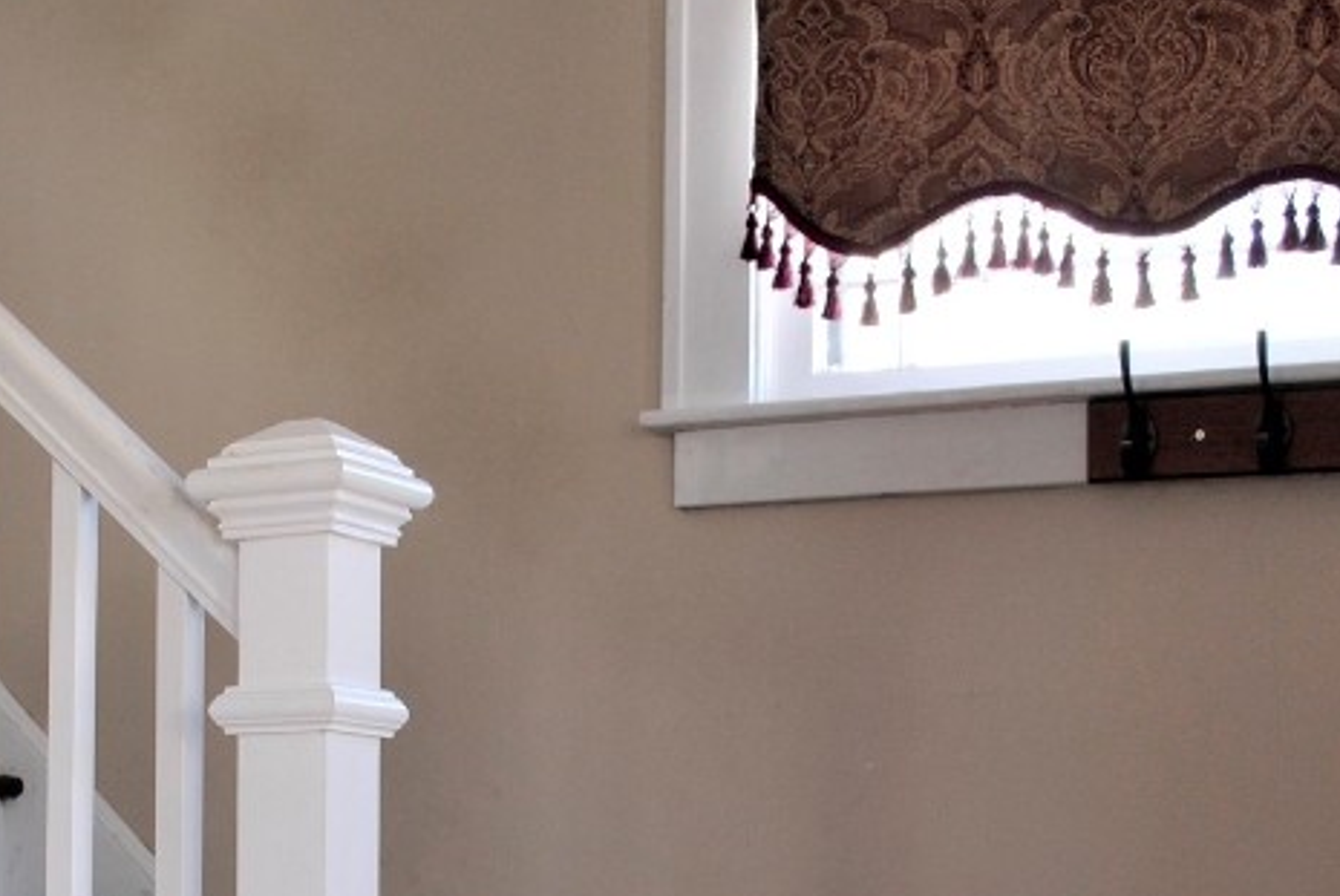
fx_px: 2757
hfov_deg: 27.1
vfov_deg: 18.1
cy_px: 847
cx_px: 437
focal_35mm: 74
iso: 200
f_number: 3.8
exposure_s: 1/30
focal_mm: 20
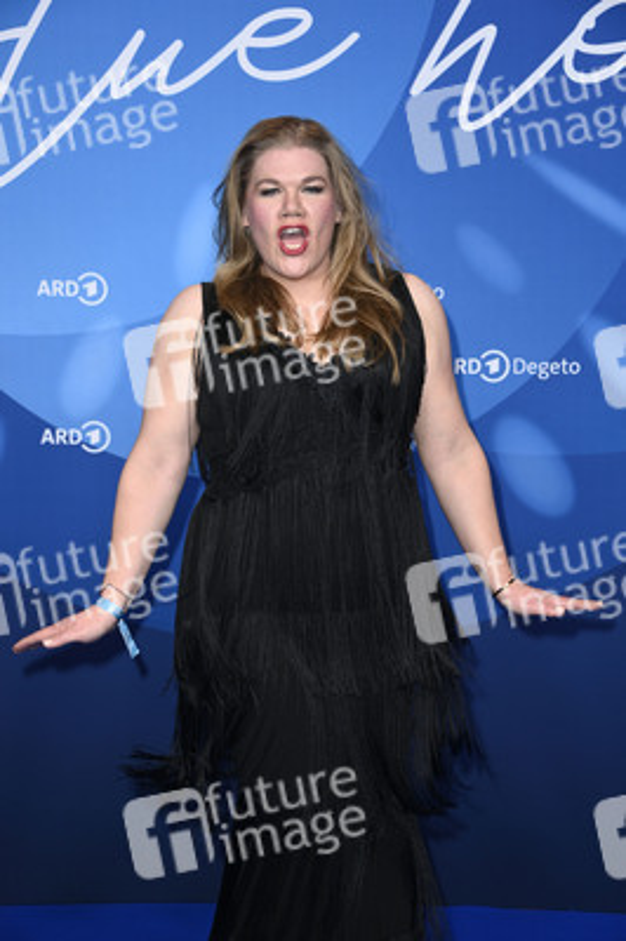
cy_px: 470
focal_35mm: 70
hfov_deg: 19.4
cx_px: 313
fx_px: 1829
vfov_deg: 28.9
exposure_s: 1/250
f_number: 5.6
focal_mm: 70
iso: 800
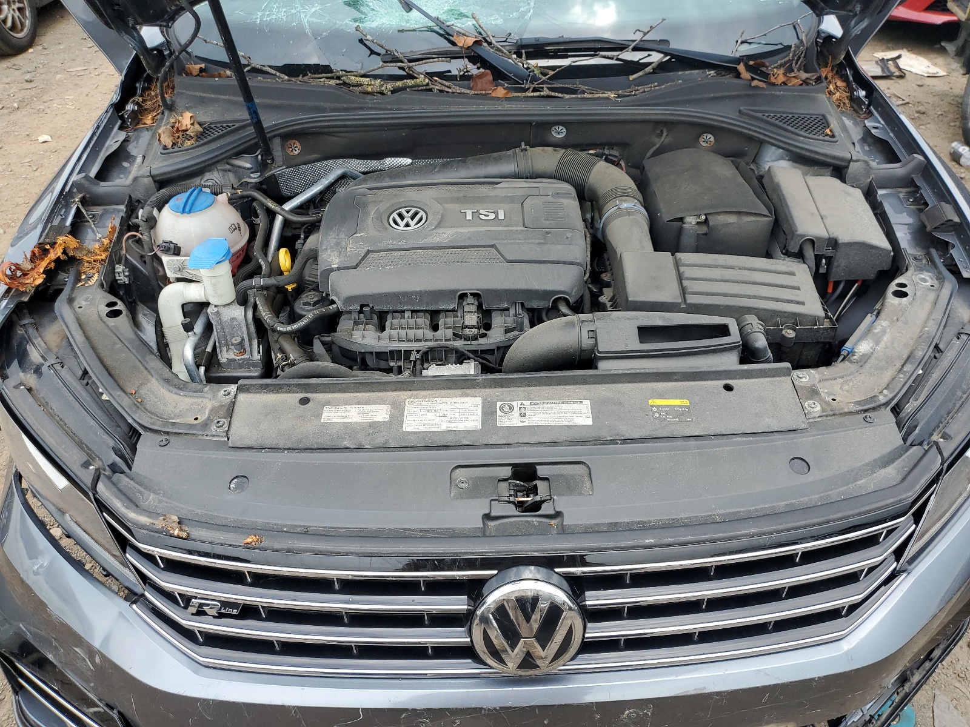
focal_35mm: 26
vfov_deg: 53.1
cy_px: 364
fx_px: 729
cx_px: 485
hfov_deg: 67.3
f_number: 1.5
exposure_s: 1/714
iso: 50
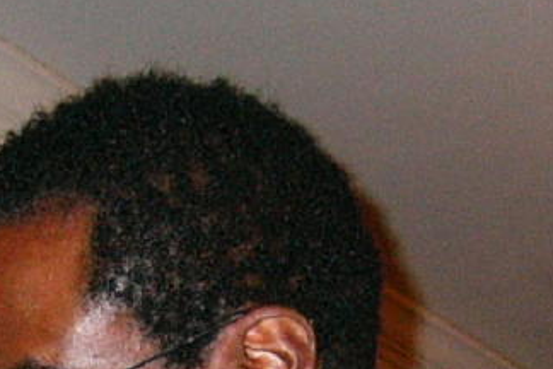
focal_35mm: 180
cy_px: 540
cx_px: 126
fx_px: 2765
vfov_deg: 7.5
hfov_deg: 11.4
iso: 100
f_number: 2.8
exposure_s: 1/50
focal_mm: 5.8
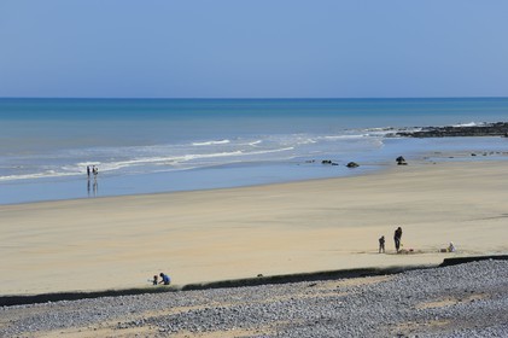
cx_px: 254
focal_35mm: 170
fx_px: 2397
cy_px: 169
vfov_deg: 8.1
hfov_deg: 12.1
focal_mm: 170
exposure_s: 1/250
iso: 200
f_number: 13
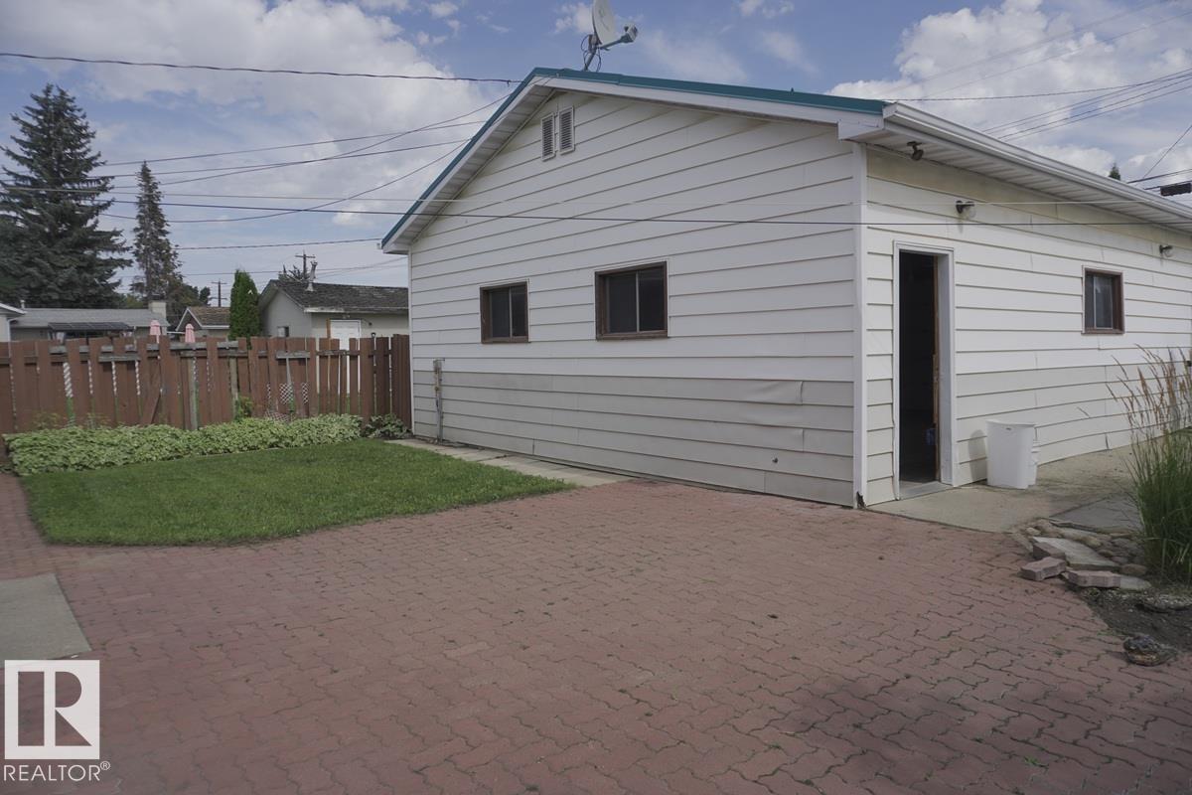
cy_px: 398
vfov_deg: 53.1
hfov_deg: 73.7
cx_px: 596
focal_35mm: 24
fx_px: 795
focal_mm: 16
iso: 100
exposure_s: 1/1000
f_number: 4
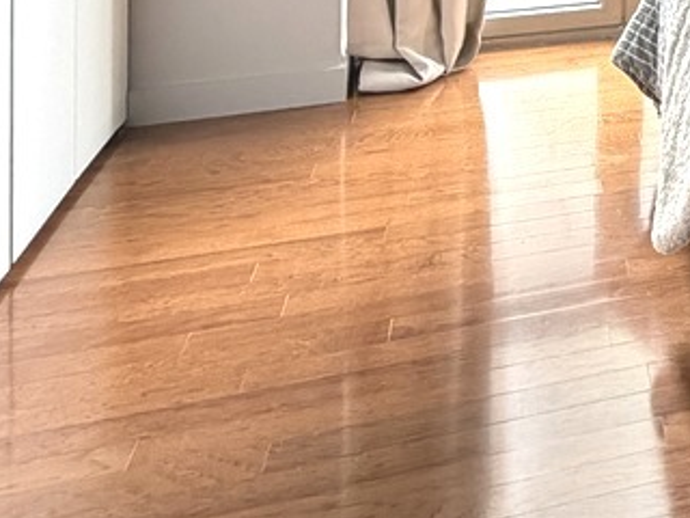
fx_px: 1256
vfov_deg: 19.3
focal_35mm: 63
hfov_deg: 23.7
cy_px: -332
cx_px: 1065
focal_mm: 2.22
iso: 320
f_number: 2.2
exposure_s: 1/96
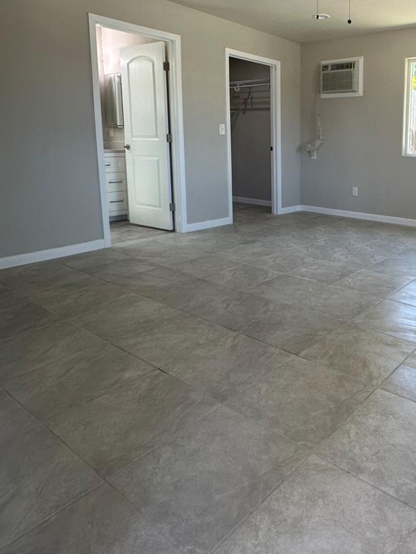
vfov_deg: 66.2
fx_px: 417
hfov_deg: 48.9
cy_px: 203
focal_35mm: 26
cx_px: 352
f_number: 2.2
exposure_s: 1/120
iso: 100
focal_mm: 2.22
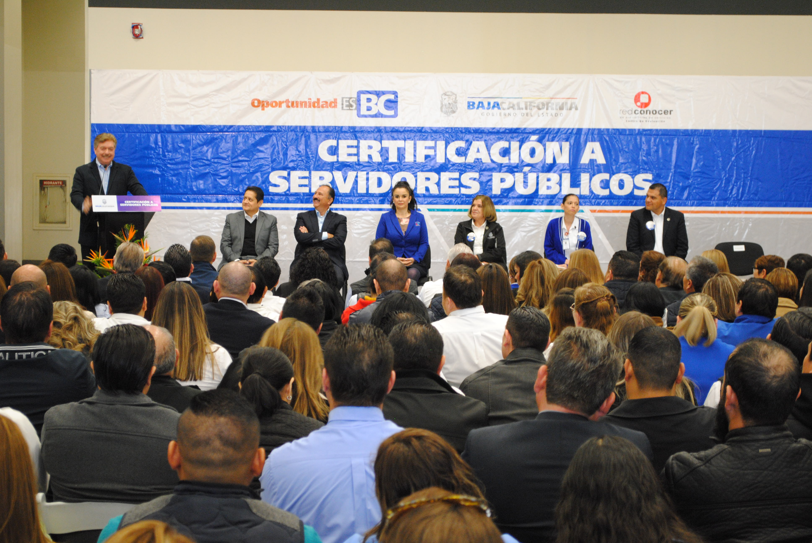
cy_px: 272
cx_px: 406
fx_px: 1761
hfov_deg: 26.0
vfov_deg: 17.5
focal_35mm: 78
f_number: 5.6
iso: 800
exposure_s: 1/10
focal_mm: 52
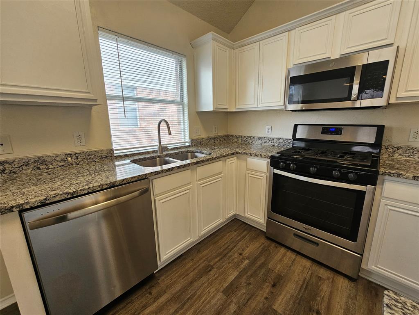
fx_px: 157
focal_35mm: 13
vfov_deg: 89.9
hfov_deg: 106.2
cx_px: 210
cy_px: 158
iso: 100
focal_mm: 2.2
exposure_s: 1/60
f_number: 2.2
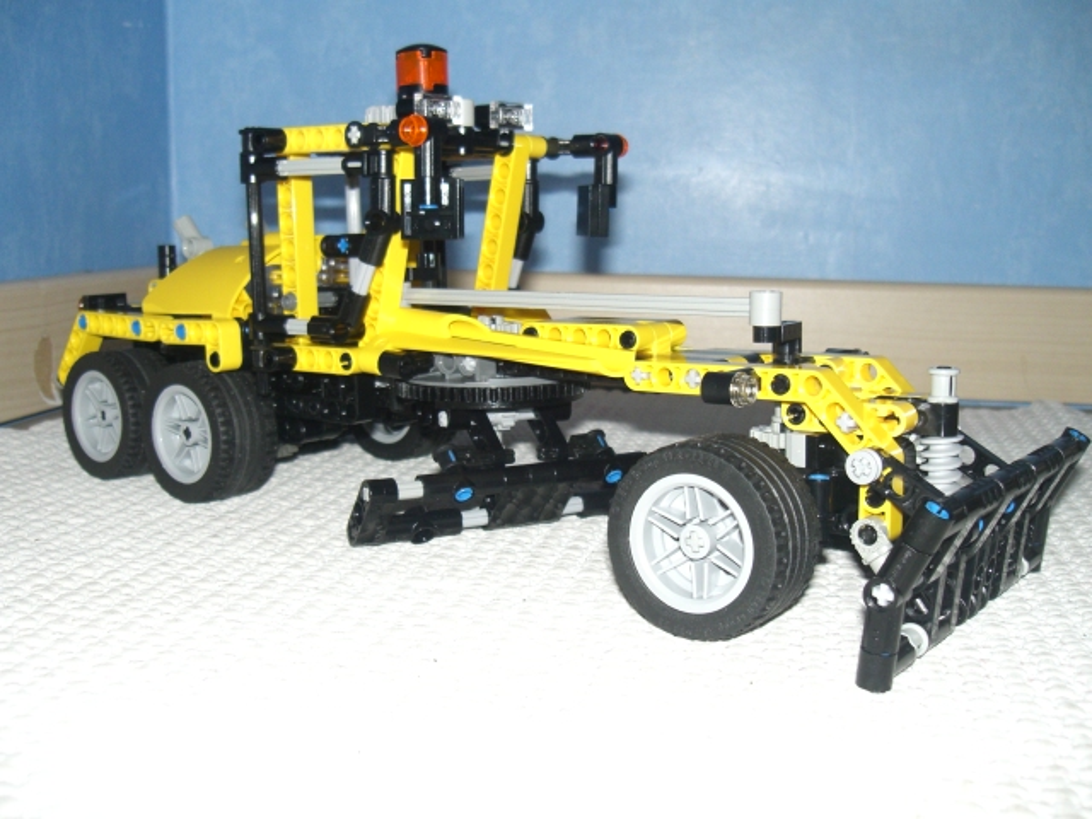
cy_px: 410
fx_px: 1199
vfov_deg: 37.7
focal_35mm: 38
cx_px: 546
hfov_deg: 49.0
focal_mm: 6.3
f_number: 3.1
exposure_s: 1/60
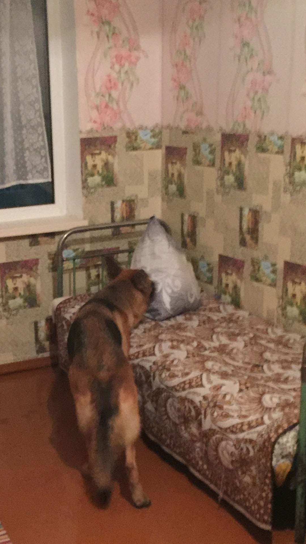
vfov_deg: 38.2
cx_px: 111
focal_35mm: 54
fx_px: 779
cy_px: 346
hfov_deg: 22.2
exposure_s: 1/17
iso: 500
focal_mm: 4.15
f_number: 2.2
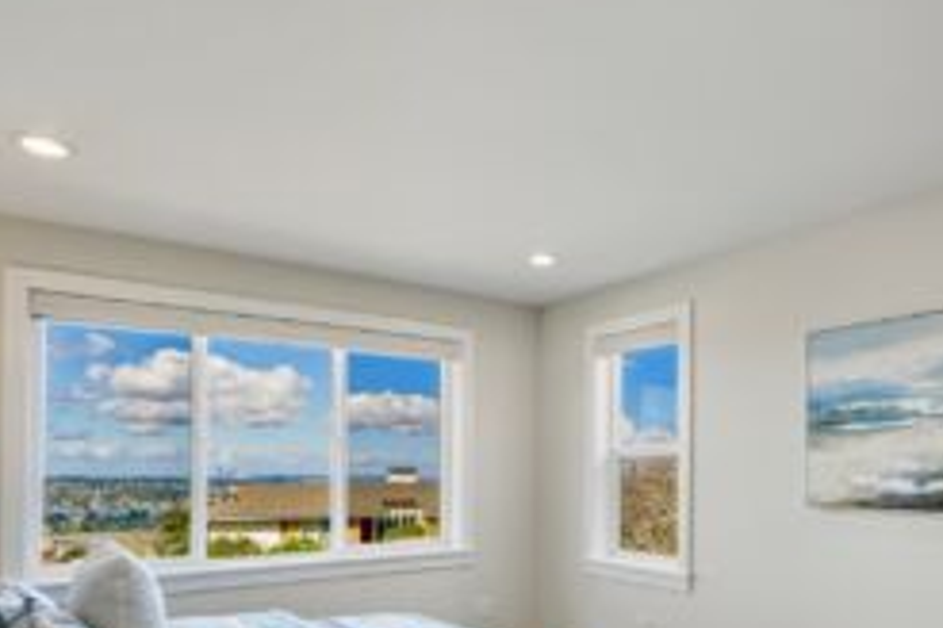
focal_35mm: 26
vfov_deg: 48.0
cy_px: 456
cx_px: 575
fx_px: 681
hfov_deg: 68.6
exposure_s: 1/160
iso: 400
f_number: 9
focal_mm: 16
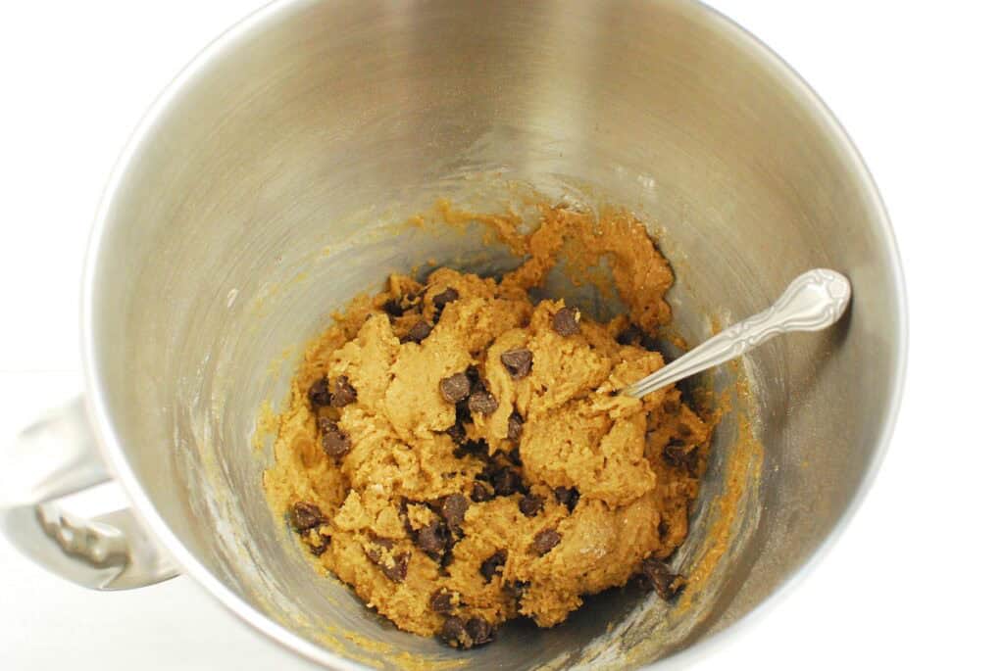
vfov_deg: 25.8
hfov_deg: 37.8
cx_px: 502
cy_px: 336
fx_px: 1466
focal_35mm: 52
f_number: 4
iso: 1600
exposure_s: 1/100
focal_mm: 35
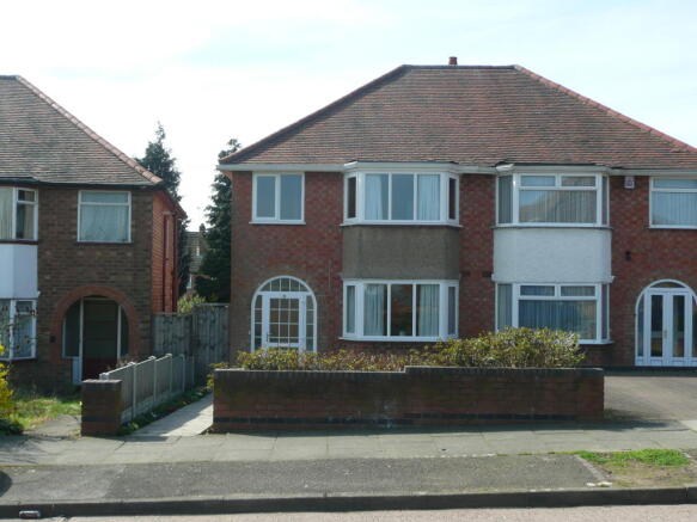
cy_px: 261
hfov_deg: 39.7
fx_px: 966
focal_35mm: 48
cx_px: 348
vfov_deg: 30.3
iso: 100
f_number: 4.2
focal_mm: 7.8
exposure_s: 1/320
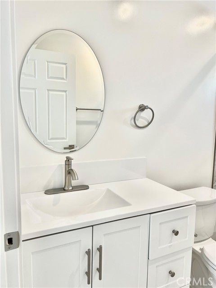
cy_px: 144
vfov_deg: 67.3
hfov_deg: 53.1
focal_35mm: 26
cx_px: 108
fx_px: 216
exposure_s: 1/120
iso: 64
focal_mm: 5.7
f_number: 1.5
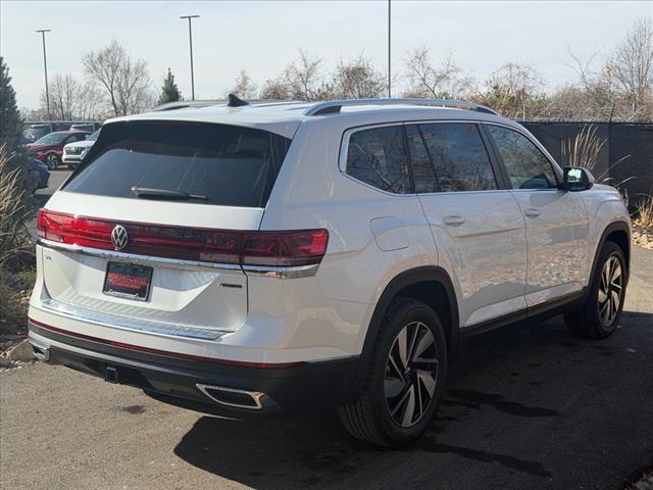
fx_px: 905
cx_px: 326
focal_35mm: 48
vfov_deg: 30.3
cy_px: 245
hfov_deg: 39.7
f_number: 1.78
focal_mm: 6.76
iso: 64
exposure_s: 1/3704
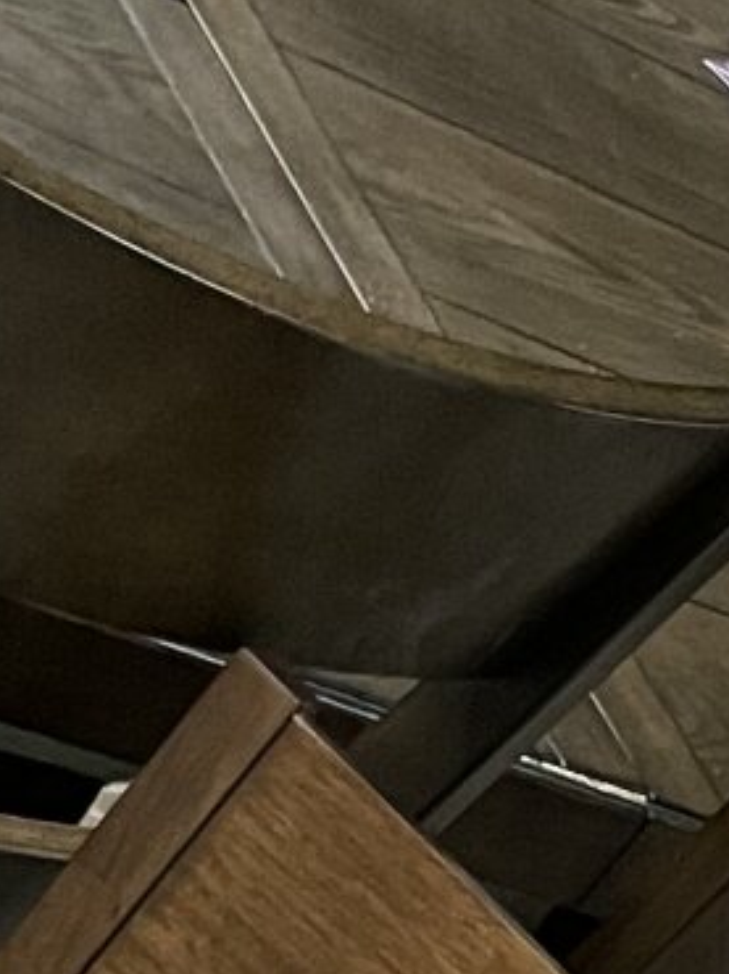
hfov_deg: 8.4
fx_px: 4863
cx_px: -316
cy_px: 2896
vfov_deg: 9.2
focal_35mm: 173
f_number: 1.6
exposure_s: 1/60
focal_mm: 5.1
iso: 250
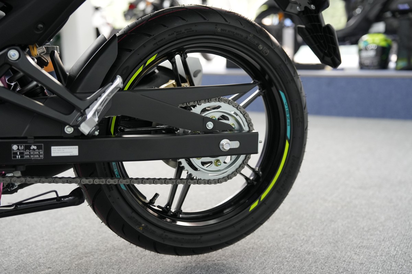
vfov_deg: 30.5
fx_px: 504
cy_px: 137
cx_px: 206
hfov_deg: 44.5
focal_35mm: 44
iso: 2000
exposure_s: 1/320
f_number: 2.8
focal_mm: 44
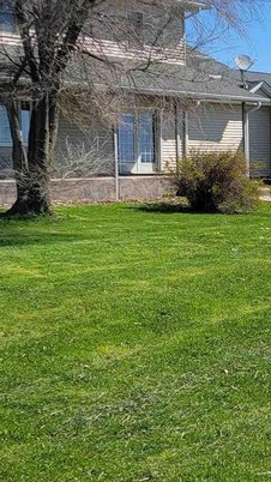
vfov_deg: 27.1
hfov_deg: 15.1
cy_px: 189
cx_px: 295
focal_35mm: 78
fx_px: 997
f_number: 1.8
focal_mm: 6.7
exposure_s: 1/1176
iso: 16
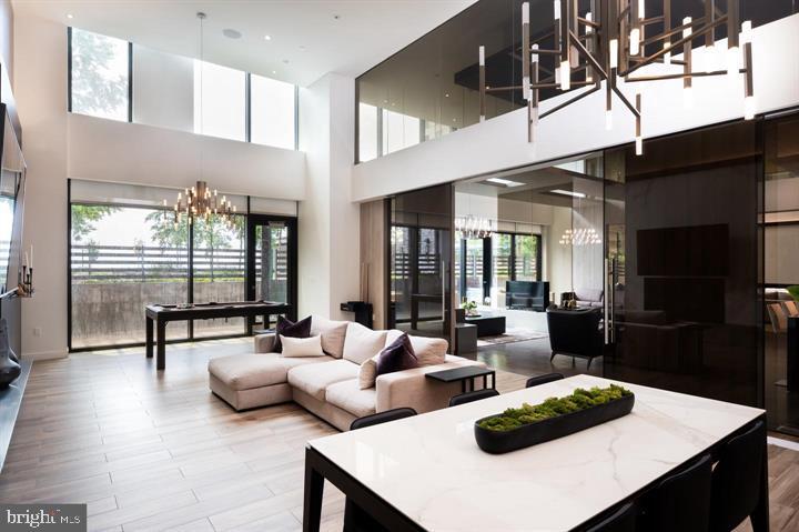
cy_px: 266
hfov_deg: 85.5
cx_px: 400
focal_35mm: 20
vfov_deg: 63.1
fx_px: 432
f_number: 16
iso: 800
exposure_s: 1/80
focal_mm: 19.5
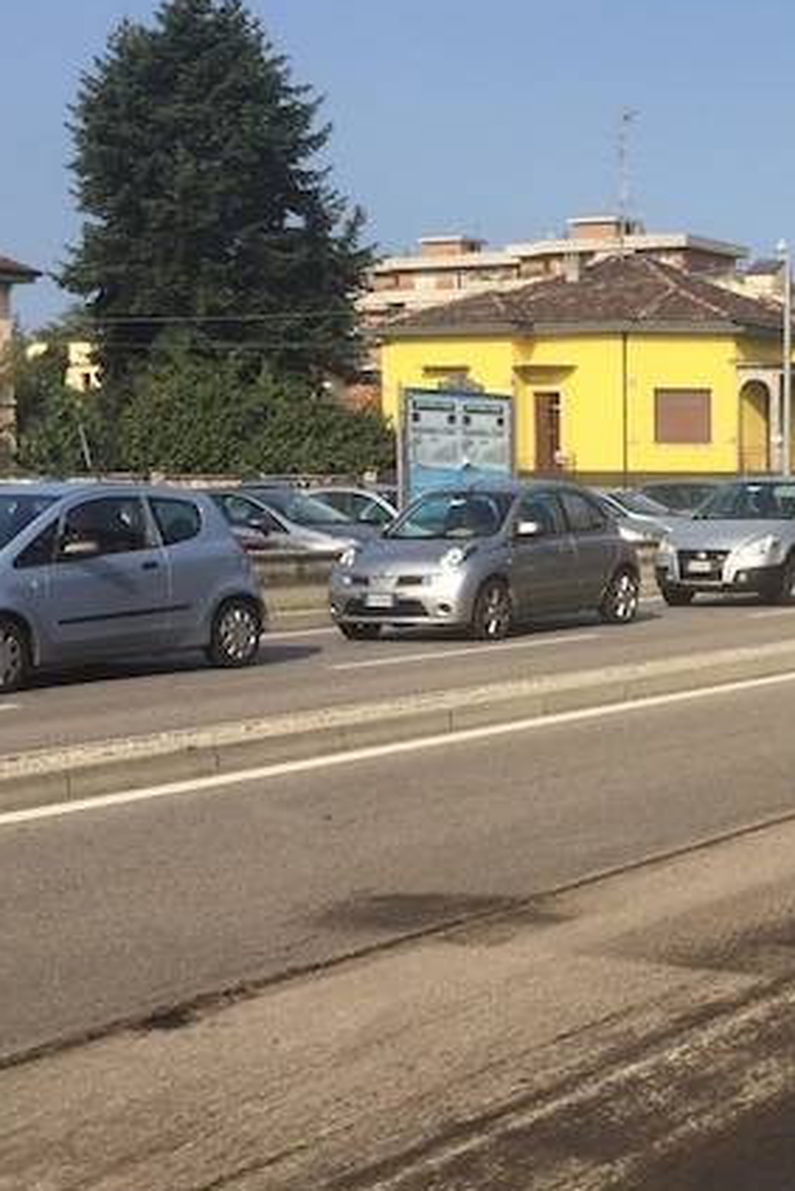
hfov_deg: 20.6
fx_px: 2118
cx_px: 787
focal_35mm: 64
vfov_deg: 31.4
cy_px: 692
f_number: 2.2
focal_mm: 4.15
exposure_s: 1/1582
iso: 32
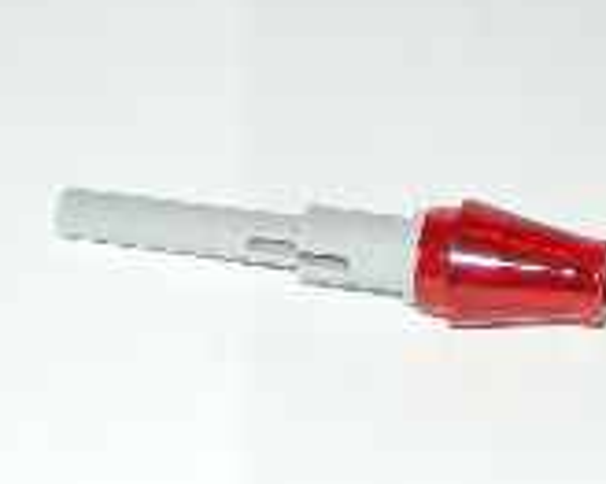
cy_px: 303
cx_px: 403
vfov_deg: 8.6
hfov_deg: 10.8
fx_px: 3209
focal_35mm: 179
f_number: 3.1
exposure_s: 1/60
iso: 64
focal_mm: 10.1
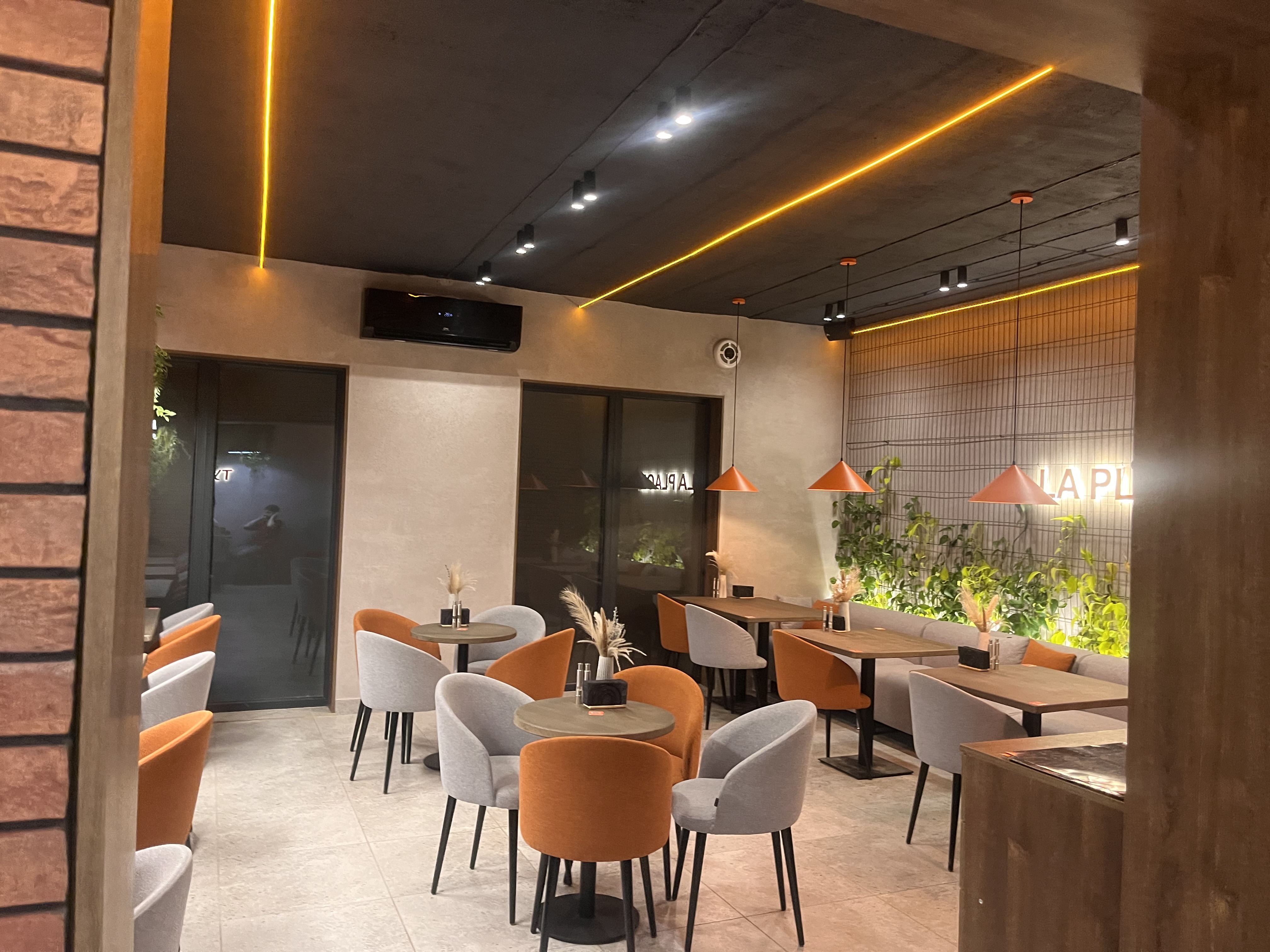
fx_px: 954
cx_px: 635
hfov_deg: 67.3
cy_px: 476
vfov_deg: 53.1
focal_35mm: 26
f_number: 1.6
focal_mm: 5.1
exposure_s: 1/50
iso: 400
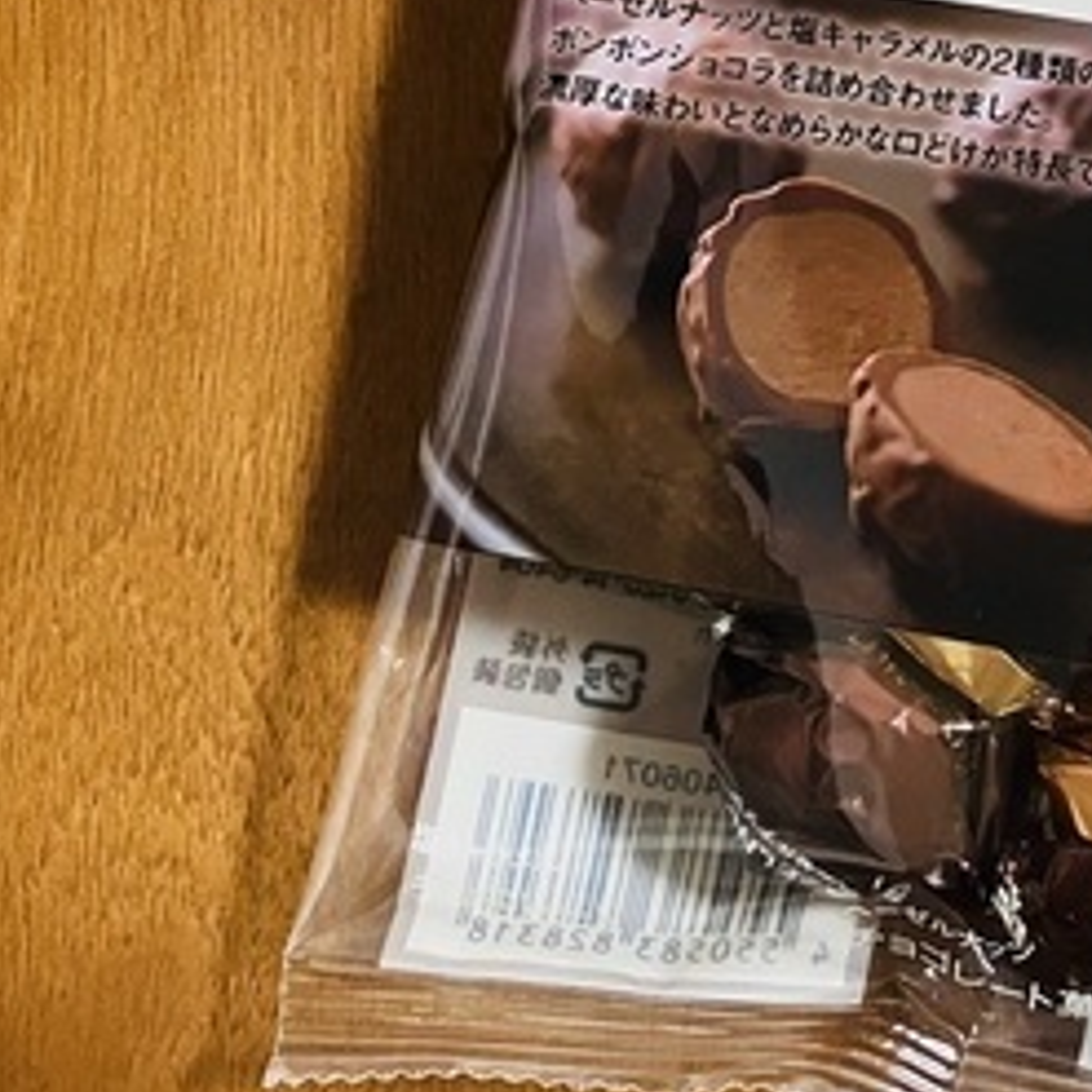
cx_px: 1035
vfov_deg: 25.1
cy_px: 283
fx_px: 2427
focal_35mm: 68
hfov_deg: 24.4
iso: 320
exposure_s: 1/57
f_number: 1.8
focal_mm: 3.99
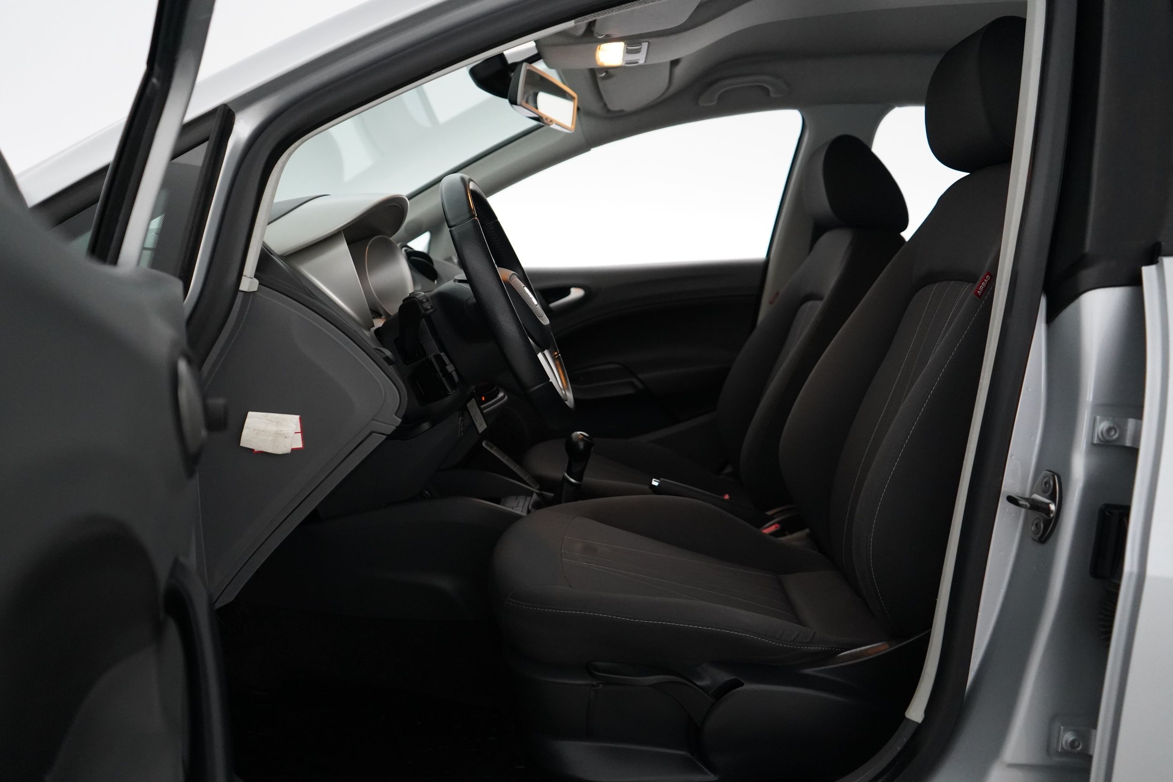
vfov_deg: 46.4
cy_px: 391
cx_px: 586
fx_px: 912
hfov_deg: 65.5
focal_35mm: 28
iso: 5000
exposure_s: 1/160
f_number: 3.5
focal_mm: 28
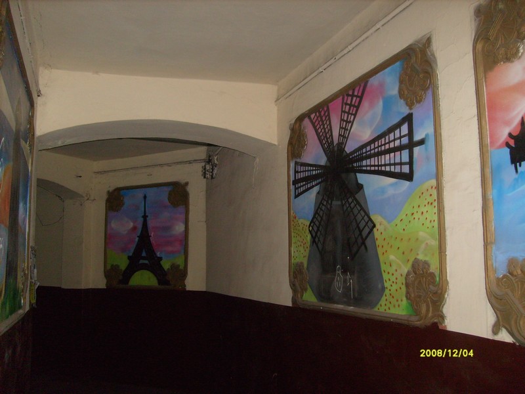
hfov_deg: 52.6
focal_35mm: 35
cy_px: 197
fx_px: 531
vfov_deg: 40.7
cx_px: 262
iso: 120
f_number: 2.8
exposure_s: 1/45
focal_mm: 5.8
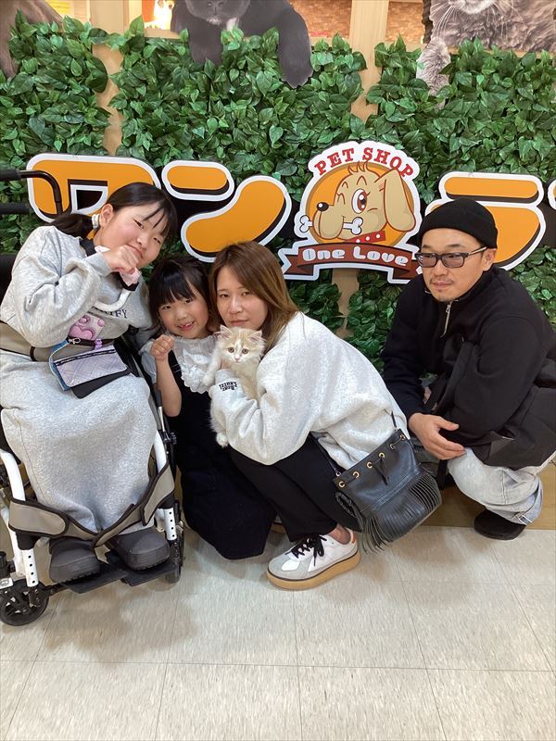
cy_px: 370
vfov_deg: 58.4
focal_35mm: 31
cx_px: 278
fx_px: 664
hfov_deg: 45.4
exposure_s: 1/50
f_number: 2.4
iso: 80
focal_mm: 3.3
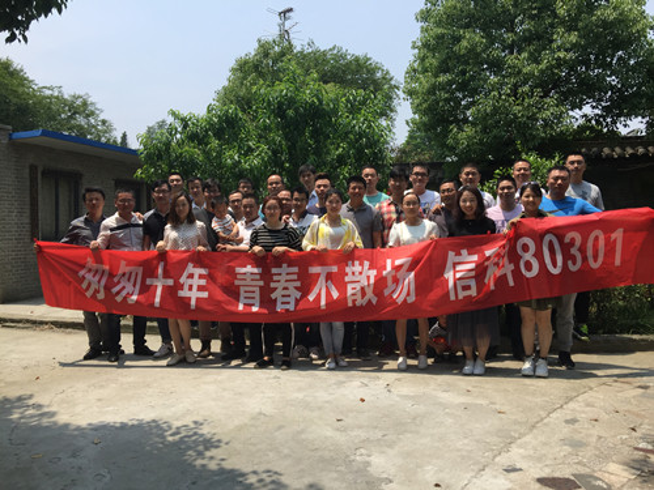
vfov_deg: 48.2
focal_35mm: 29
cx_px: 327
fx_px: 548
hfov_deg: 61.7
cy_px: 245
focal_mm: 4.15
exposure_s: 1/1883
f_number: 2.2
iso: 32
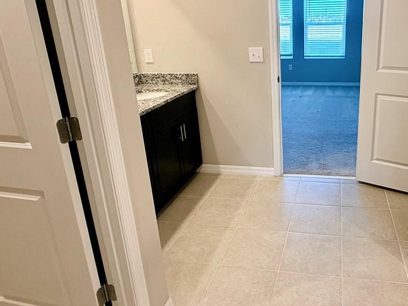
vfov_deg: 49.4
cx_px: 290
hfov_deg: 61.0
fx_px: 330
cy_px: 121
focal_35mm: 28
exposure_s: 1/120
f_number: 2.2
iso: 200
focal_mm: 2.22
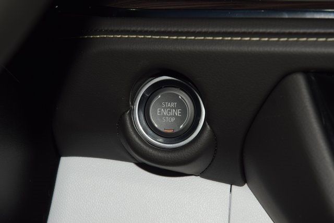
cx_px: 167
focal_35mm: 105
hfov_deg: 19.5
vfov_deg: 13.0
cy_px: 112
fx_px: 974
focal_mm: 70
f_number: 8
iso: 100
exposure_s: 1/125
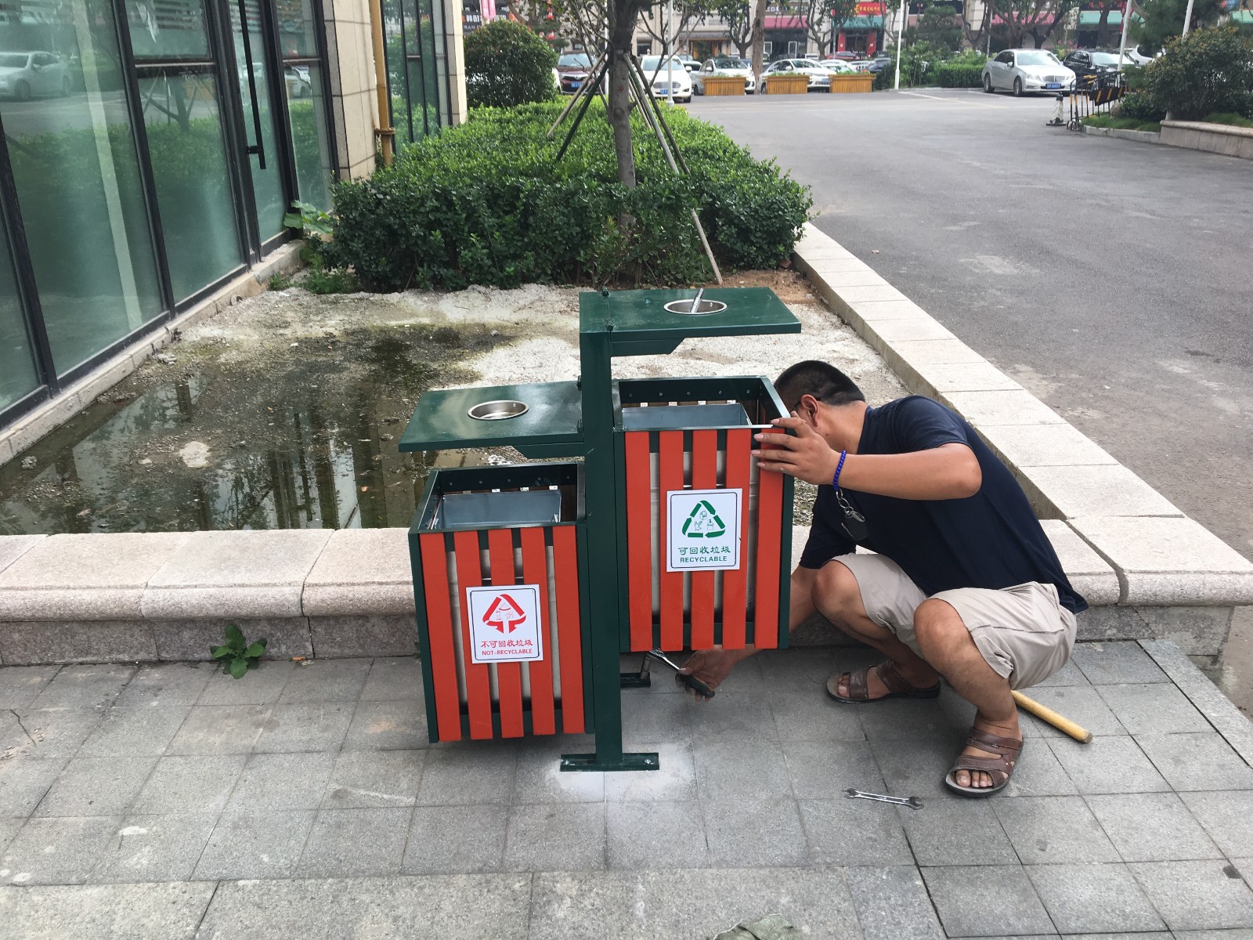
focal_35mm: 29
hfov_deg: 61.7
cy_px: 470
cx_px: 626
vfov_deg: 48.2
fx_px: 1050
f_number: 2.2
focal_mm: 4.15
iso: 25
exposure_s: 1/107
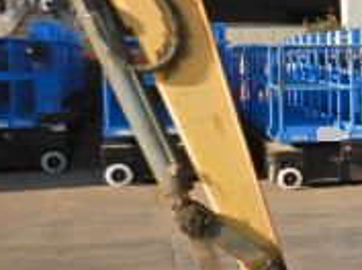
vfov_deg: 16.9
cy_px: 162
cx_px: 630
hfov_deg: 18.3
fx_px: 908
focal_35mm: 87
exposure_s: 1/1500
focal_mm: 4.3
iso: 125
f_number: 2.8
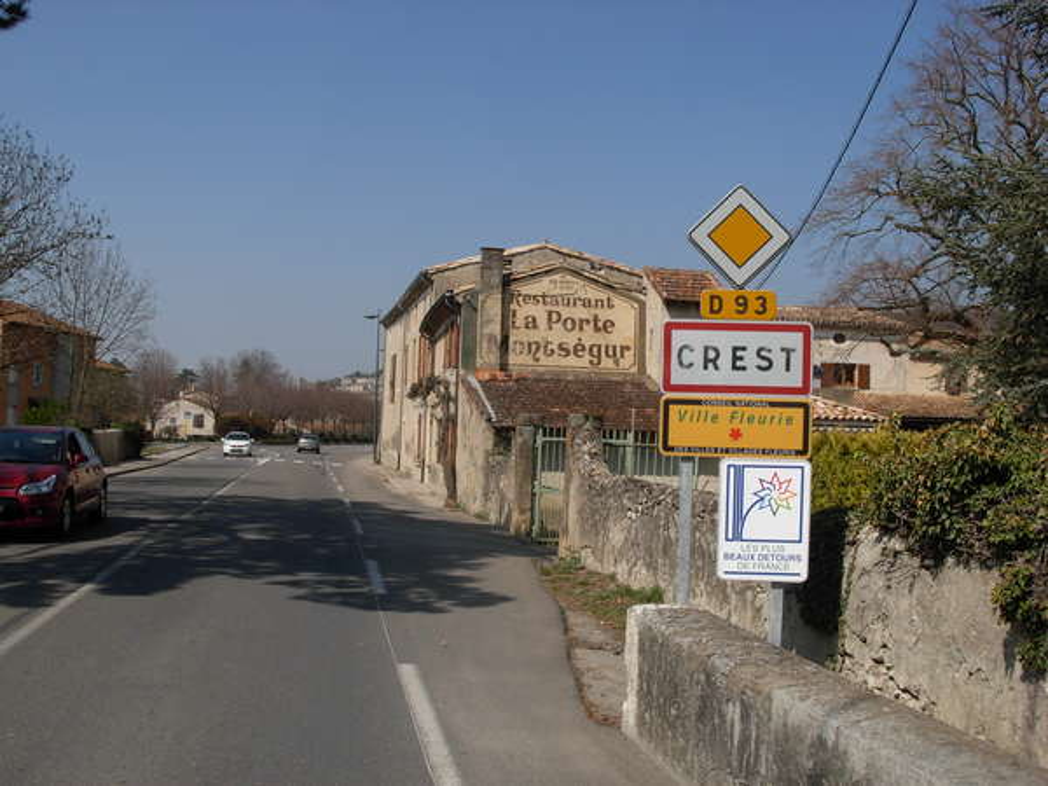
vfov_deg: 37.7
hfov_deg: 49.0
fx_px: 1150
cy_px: 393
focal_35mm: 38
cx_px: 524
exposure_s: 1/886
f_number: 4.9
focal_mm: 6.3
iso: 79
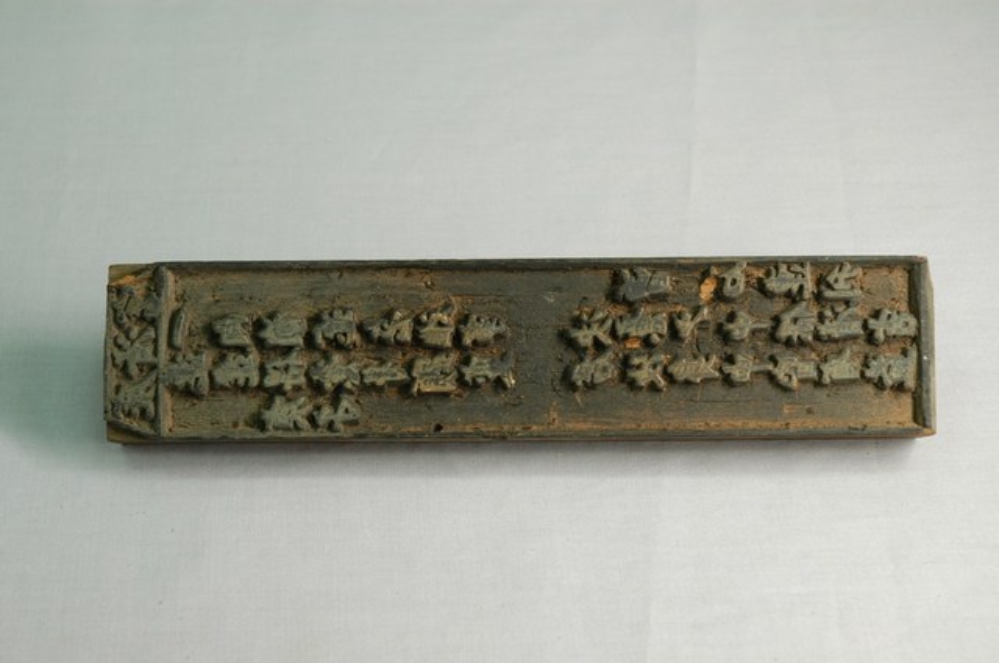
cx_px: 500
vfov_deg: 18.1
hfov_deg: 27.0
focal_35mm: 75
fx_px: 2079
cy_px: 332
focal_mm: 50
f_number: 7.1
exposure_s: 1/20
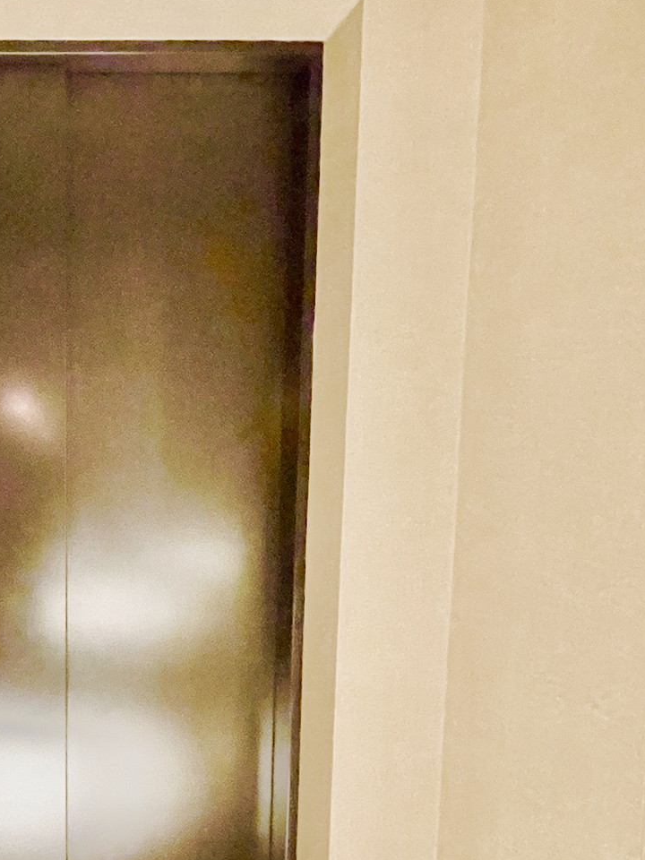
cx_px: 39
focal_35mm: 34
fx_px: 845
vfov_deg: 53.7
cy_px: 495
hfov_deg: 38.3
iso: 1600
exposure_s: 1/25
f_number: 2.4
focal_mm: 1.55
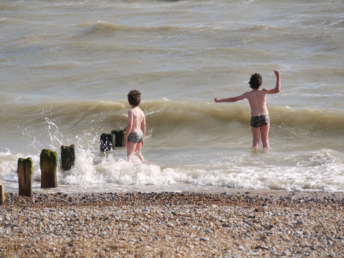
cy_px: 129
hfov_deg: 11.8
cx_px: 172
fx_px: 1670
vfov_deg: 8.8
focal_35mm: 168
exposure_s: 1/640
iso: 100
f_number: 6.3
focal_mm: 84
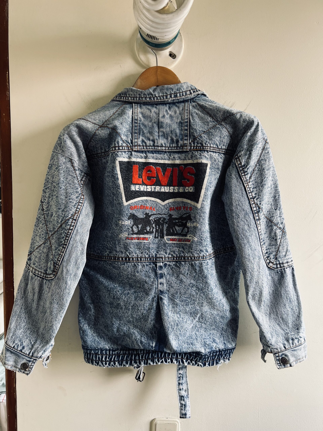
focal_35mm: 26
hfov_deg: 53.1
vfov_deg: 67.3
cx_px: 162
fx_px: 323
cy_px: 216
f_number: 1.5
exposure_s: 1/121
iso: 50
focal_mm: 5.7
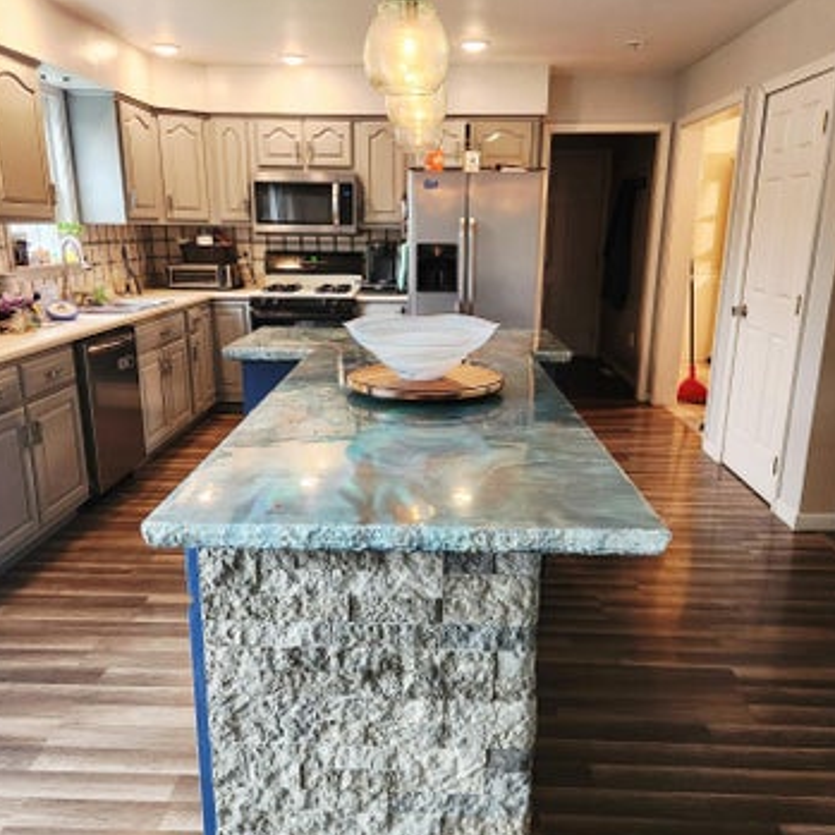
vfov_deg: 57.2
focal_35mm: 28
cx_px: 414
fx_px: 764
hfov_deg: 57.3
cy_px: 447
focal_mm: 5.4
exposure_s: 1/60.2
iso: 640
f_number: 1.8
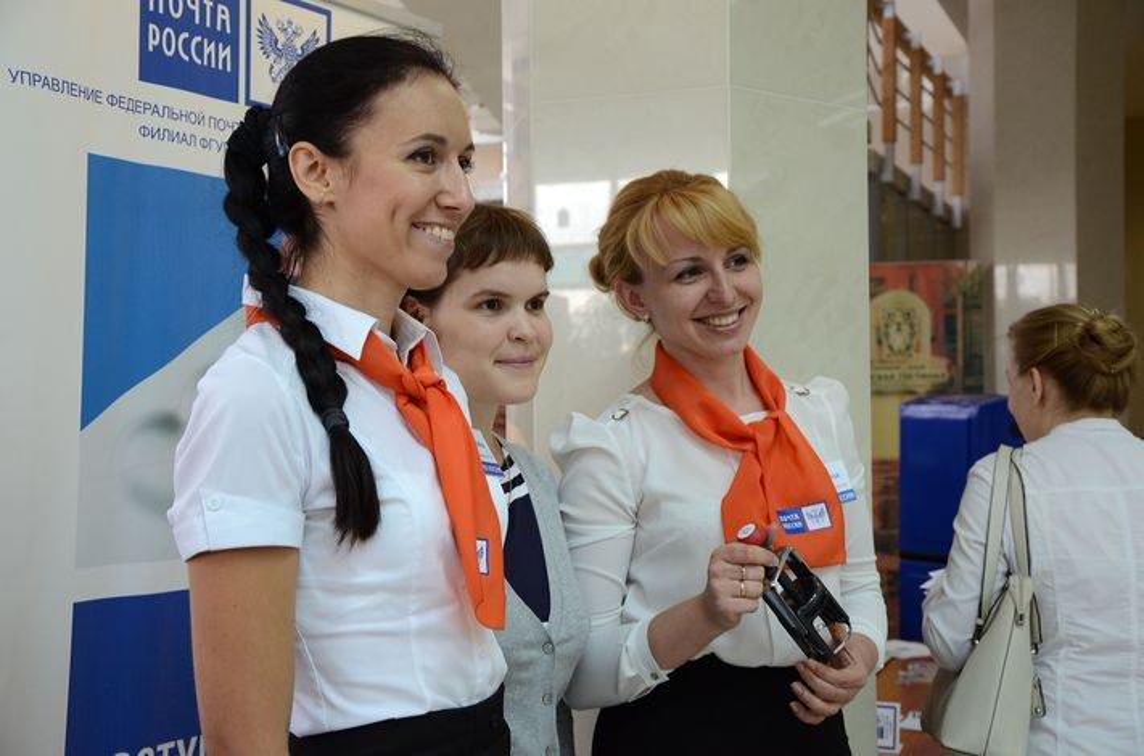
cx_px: 572
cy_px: 378
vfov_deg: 26.3
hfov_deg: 39.0
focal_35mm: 51
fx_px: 1616
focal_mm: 34
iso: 1000
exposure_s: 1/200
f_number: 4.2
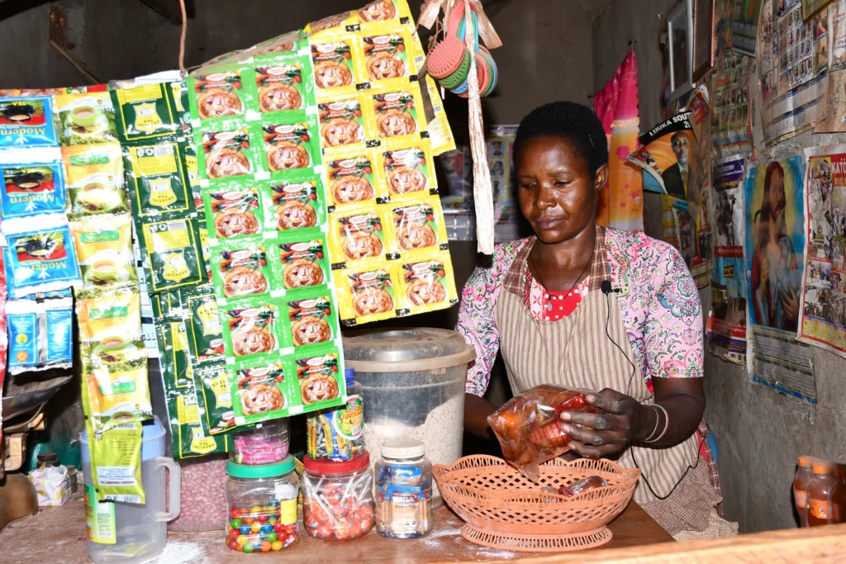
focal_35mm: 40
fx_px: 940
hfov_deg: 48.5
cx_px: 423
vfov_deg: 33.4
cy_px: 282
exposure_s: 1/60
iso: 160
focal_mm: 27
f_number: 5.6
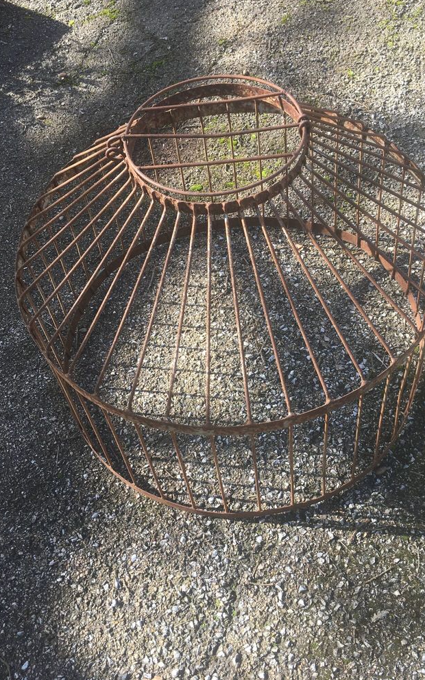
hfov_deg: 40.5
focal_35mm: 31
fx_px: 574
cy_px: 339
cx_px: 238
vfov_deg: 61.2
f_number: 2.2
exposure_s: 1/240
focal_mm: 4.15
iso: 25
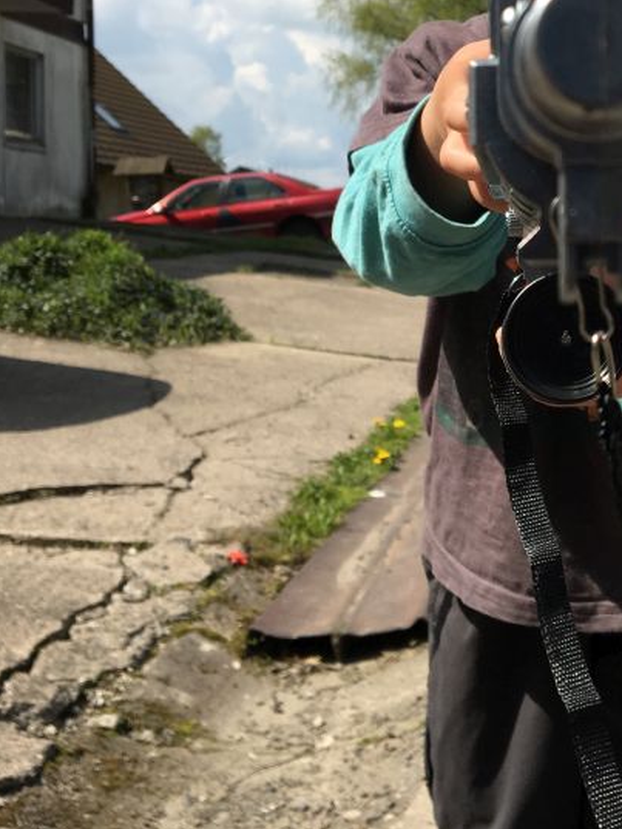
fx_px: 1293
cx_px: 573
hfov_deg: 26.1
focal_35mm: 54
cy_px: 201
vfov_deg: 34.7
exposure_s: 1/1709
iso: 25
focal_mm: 4.15
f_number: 2.2
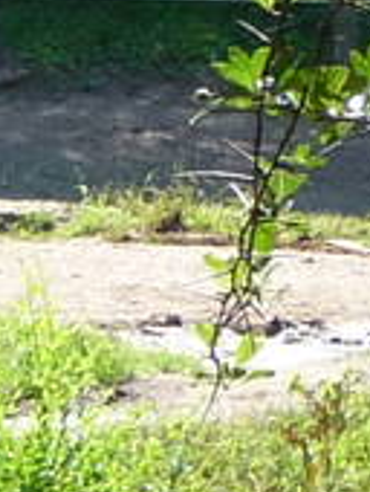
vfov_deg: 5.5
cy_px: 556
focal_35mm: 357
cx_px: -1506
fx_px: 5075
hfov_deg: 3.8
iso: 100
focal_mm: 6.3
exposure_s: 1/250
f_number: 3.8
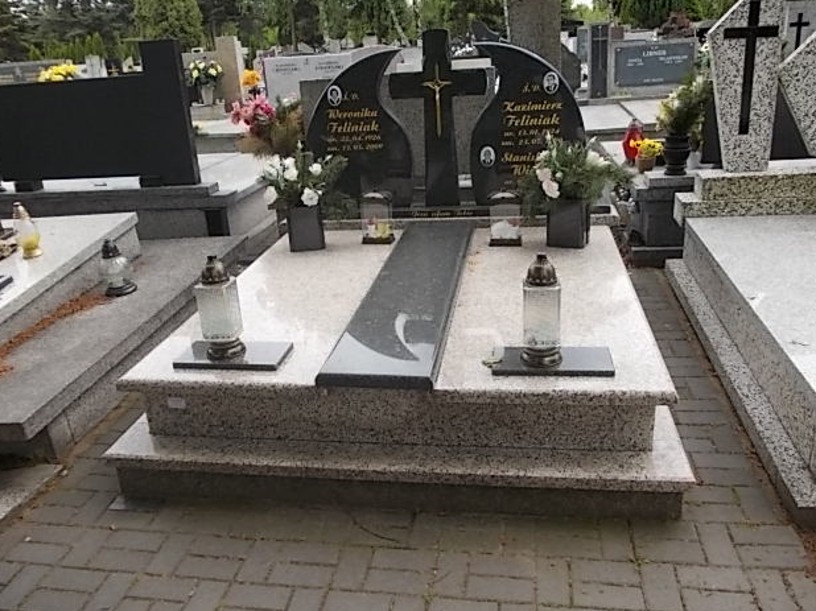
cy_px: 298
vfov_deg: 48.2
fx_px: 683
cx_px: 403
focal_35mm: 29
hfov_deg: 61.7
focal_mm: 4
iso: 80
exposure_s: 1/400
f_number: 2.7
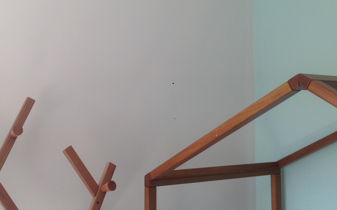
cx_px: 115
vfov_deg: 26.6
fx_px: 441
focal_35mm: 48
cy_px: 56
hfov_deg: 41.3
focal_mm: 4.12
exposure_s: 1/120
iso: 50
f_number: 2.4
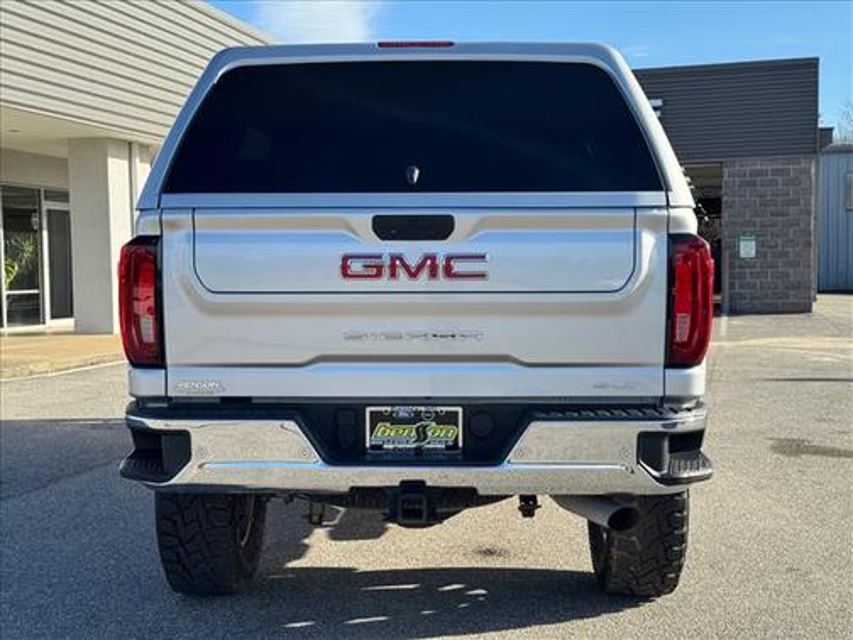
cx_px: 426
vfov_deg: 30.3
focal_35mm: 48
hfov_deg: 39.7
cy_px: 320
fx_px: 1183
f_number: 1.78
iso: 64
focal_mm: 6.76
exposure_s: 1/2045
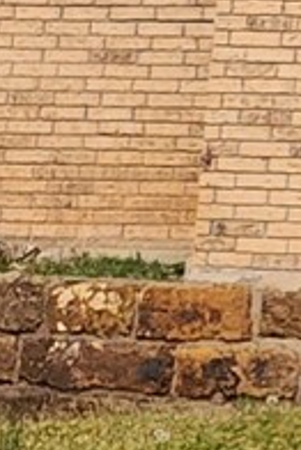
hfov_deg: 4.2
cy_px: -165
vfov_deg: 8.6
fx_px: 2929
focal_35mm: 234
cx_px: 1974
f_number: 1.8
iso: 12
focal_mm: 6.4
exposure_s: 1/1265
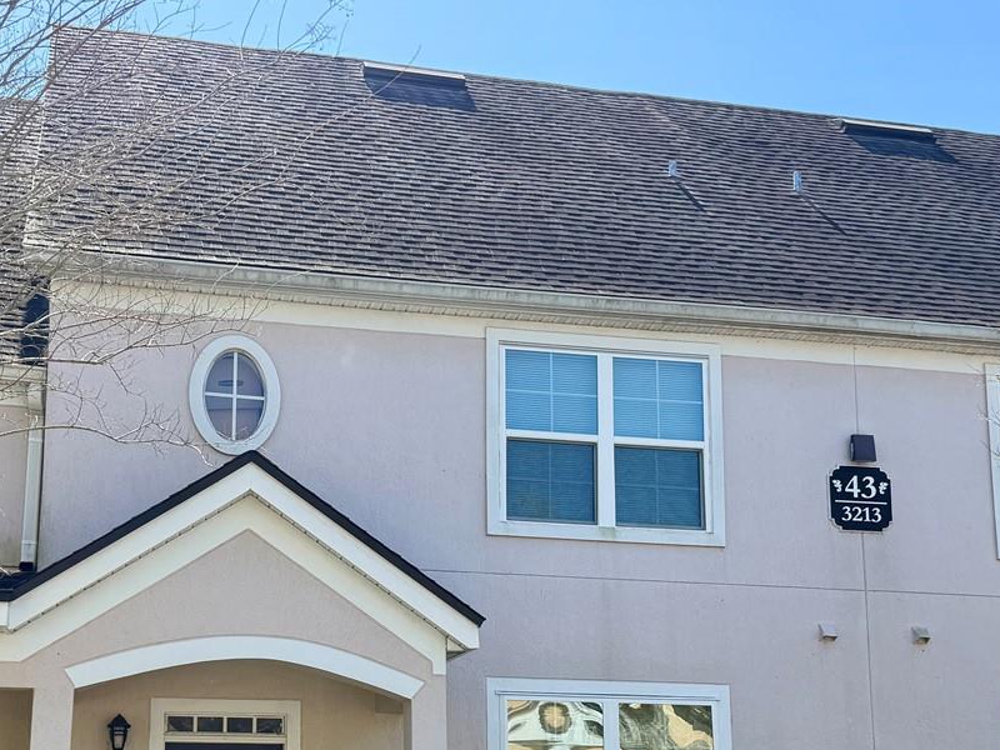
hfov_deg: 39.4
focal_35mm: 48
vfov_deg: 29.6
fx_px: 1387
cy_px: 590
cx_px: 375
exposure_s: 1/2611
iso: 100
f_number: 1.78
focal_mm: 6.76
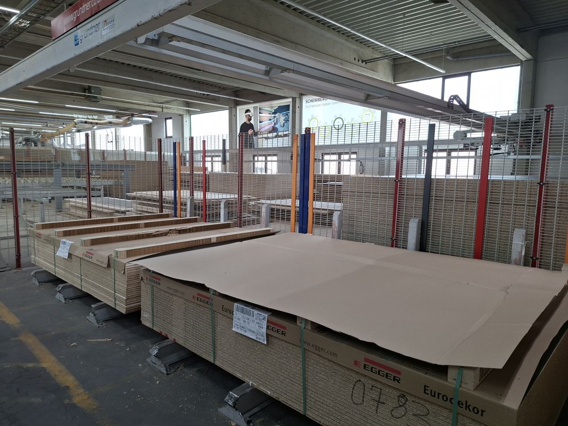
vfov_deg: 58.9
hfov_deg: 73.9
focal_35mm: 23
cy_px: 213
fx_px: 377
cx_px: 284
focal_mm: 5.54
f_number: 1.8
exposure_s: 1/100
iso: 50
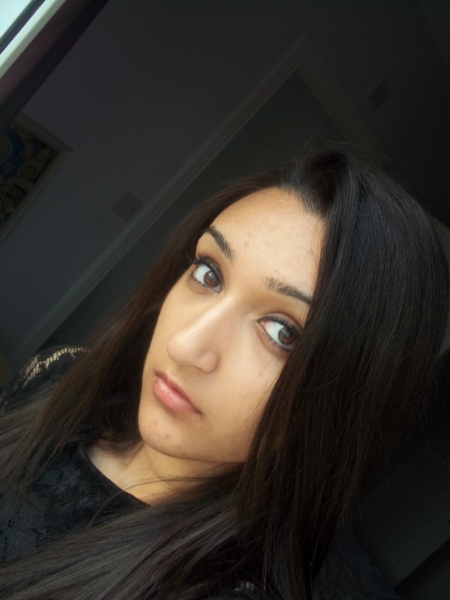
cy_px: 300
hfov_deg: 36.0
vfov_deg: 46.8
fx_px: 693
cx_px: 225
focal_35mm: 40
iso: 80
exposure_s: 1/40
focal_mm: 7.1
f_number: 3.2
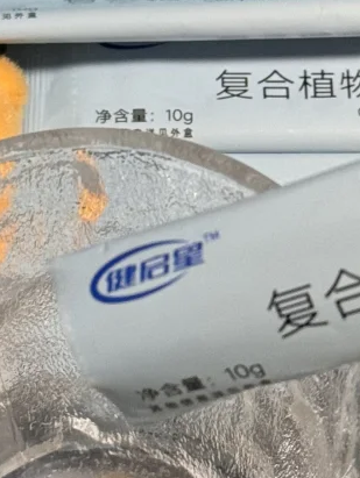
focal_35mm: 168
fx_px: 2326
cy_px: 179
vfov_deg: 11.7
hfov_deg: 8.9
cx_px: 175
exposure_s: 1/40
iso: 400
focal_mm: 6.76
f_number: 1.78
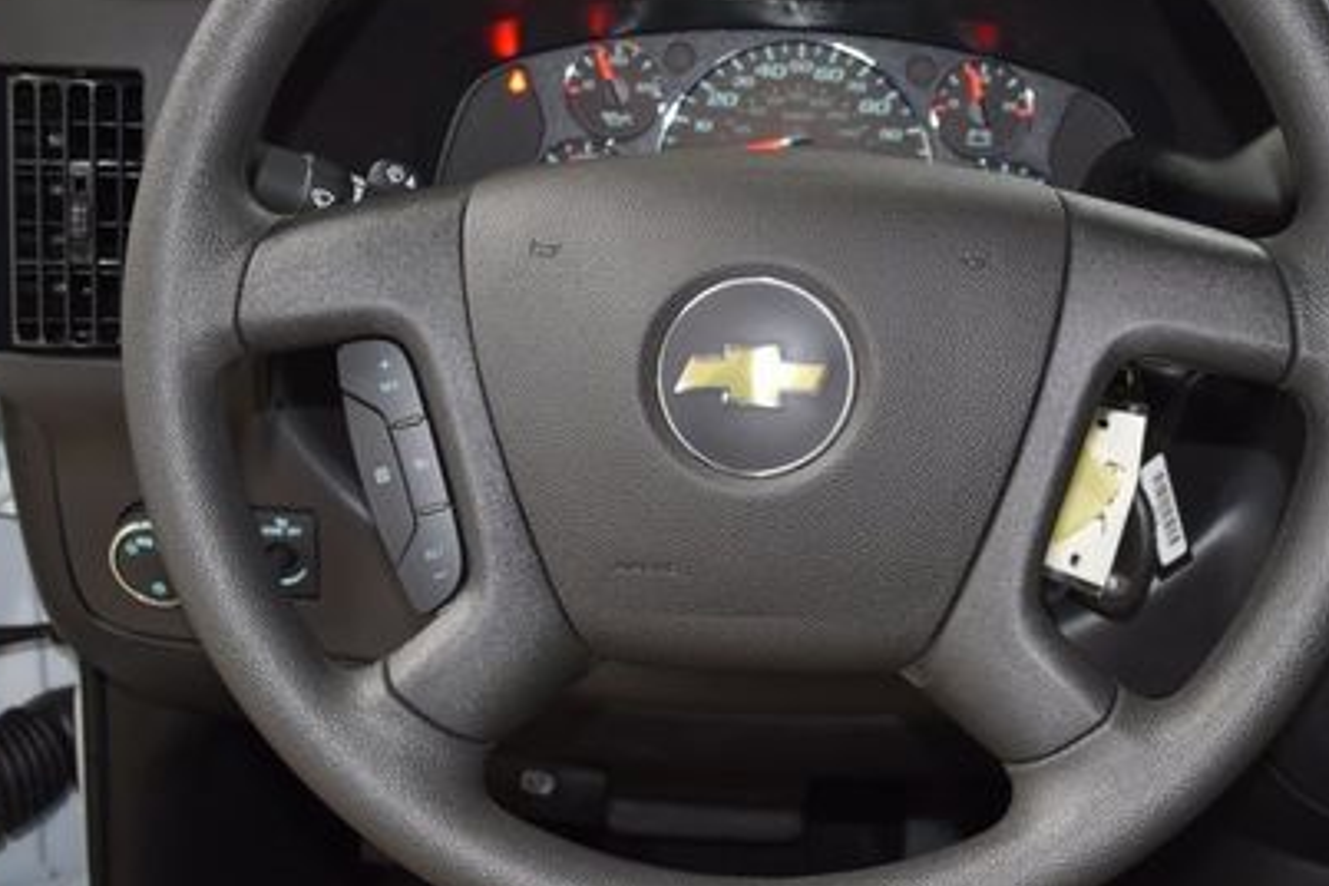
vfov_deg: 31.0
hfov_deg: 45.3
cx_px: 747
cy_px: 309
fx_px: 1587
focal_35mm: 43
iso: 800
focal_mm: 18
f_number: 3.5
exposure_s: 1/30
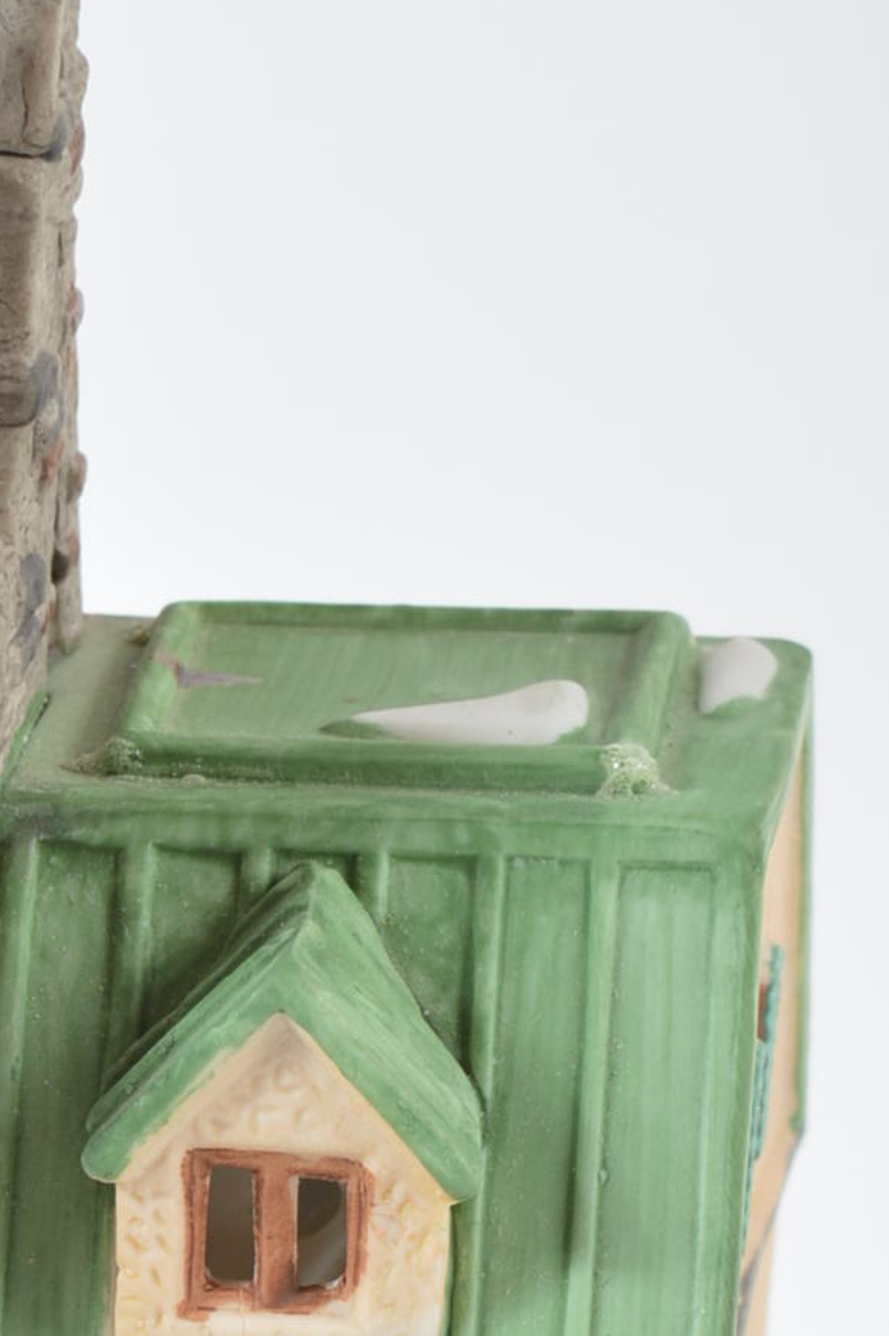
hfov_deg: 5.1
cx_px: -312
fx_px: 9942
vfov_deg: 7.6
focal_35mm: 268
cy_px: 1571
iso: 100
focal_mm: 52
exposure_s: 1/160
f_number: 11
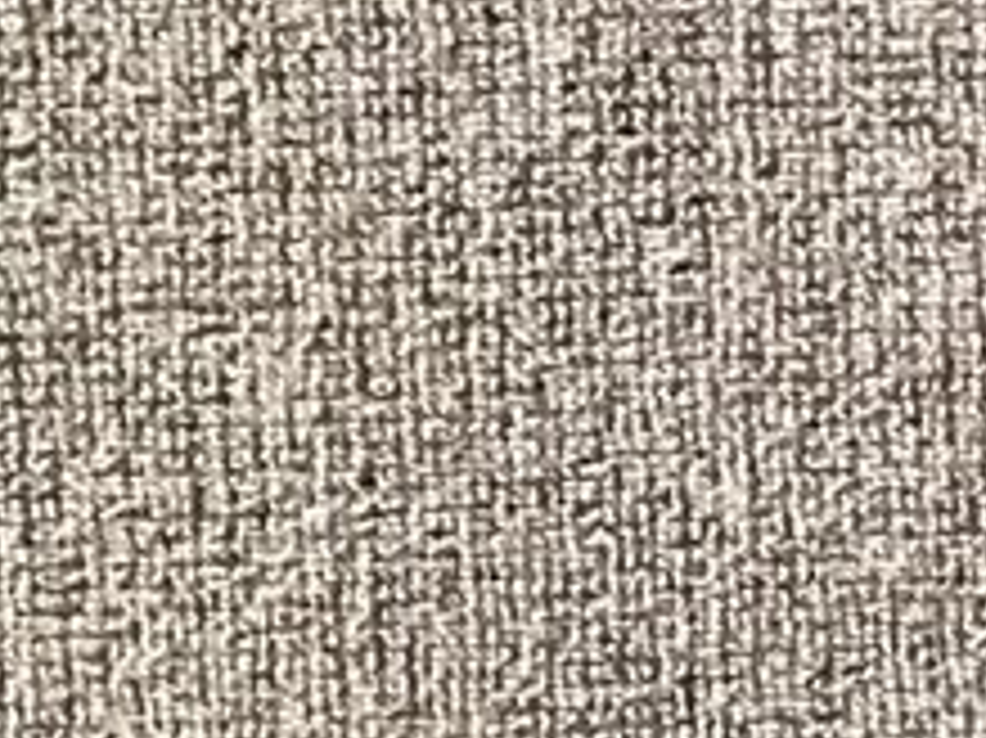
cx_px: 2307
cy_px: -493
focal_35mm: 214
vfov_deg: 6.8
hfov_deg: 8.5
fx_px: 6092
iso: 400
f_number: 2.4
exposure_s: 1/25
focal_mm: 3.3
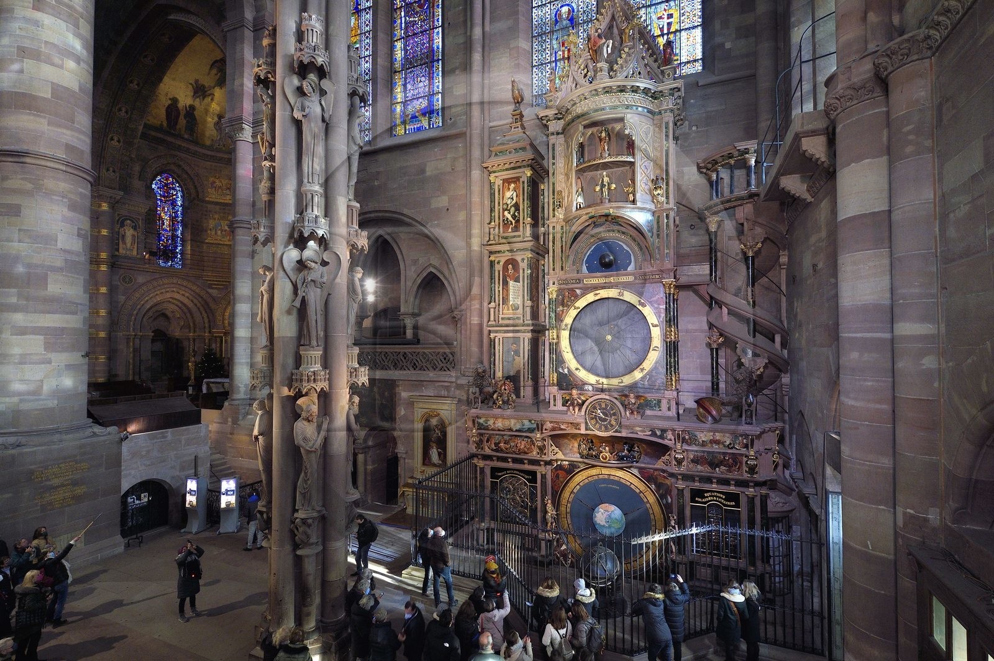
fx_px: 441
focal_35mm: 16
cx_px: 497
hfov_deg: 96.8
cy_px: 330
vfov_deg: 73.6
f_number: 7.1
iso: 1600
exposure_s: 1/15
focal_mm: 16
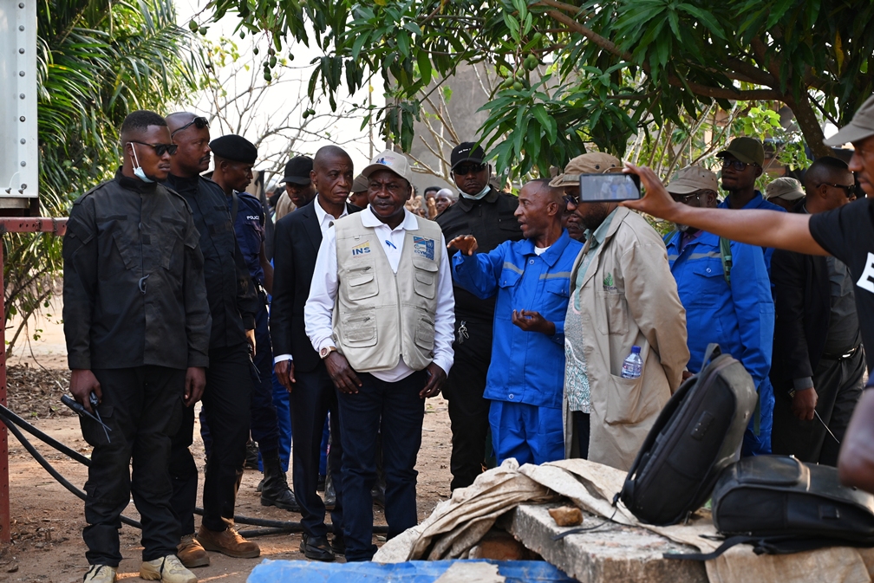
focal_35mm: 70
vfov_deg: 19.5
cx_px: 437
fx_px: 1700
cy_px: 292
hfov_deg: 28.8
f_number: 5
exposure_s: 1/250
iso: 200
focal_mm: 70
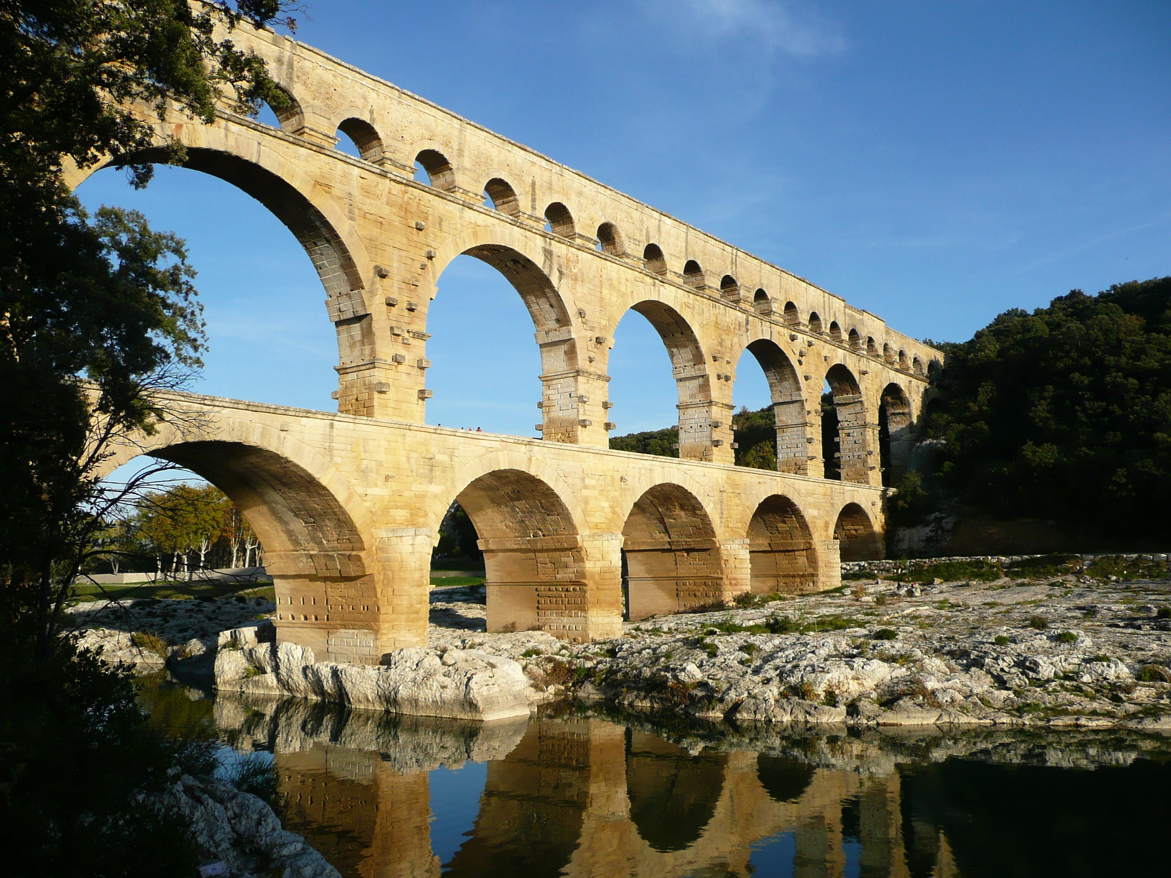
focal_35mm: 28
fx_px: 947
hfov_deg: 63.4
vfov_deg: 49.7
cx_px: 586
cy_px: 439
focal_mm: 4.6
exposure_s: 1/800
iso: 100
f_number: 3.3
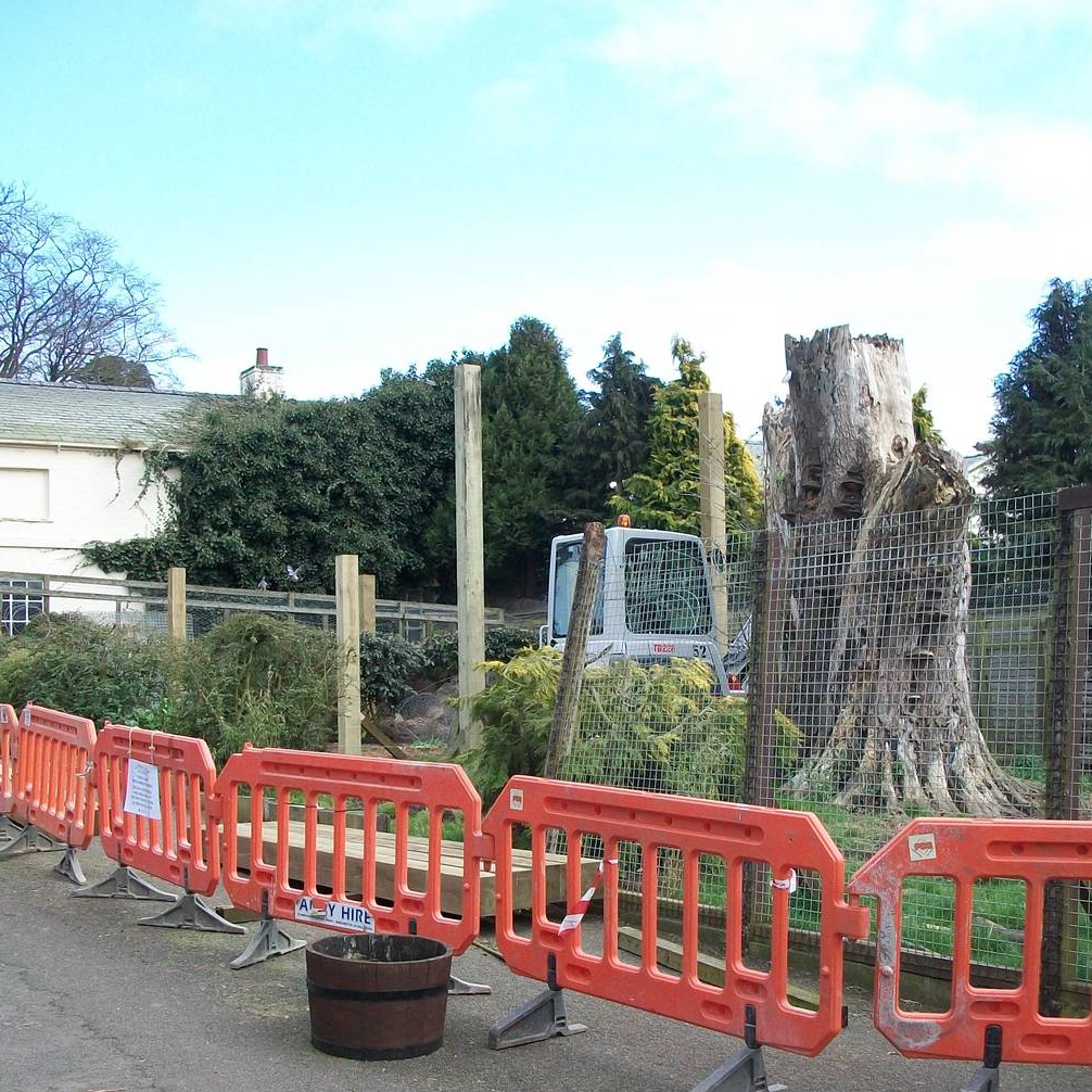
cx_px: 559
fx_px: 1606
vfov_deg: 37.5
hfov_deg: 37.6
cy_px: 602
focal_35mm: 45
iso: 112
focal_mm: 5.7
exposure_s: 1/500
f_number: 2.9
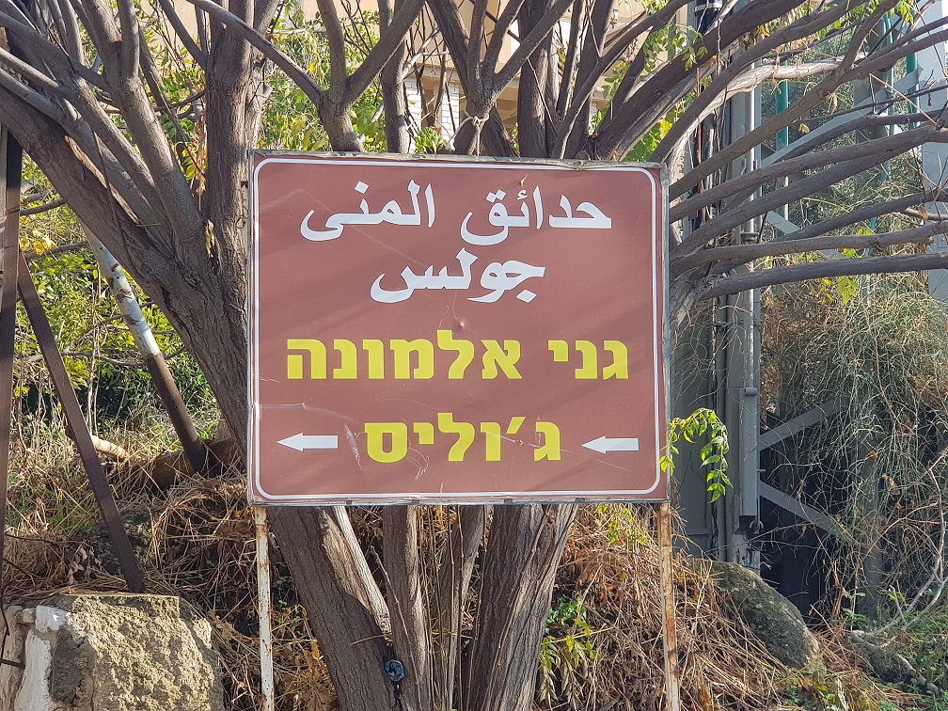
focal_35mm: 52
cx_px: 474
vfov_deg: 28.0
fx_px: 1424
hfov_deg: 36.8
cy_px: 356
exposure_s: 1/242
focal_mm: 6
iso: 25
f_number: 2.4
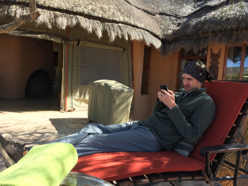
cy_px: 93
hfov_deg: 61.7
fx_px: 208
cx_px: 124
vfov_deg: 48.2
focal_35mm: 29
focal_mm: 4.15
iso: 32
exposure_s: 1/230
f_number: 2.2
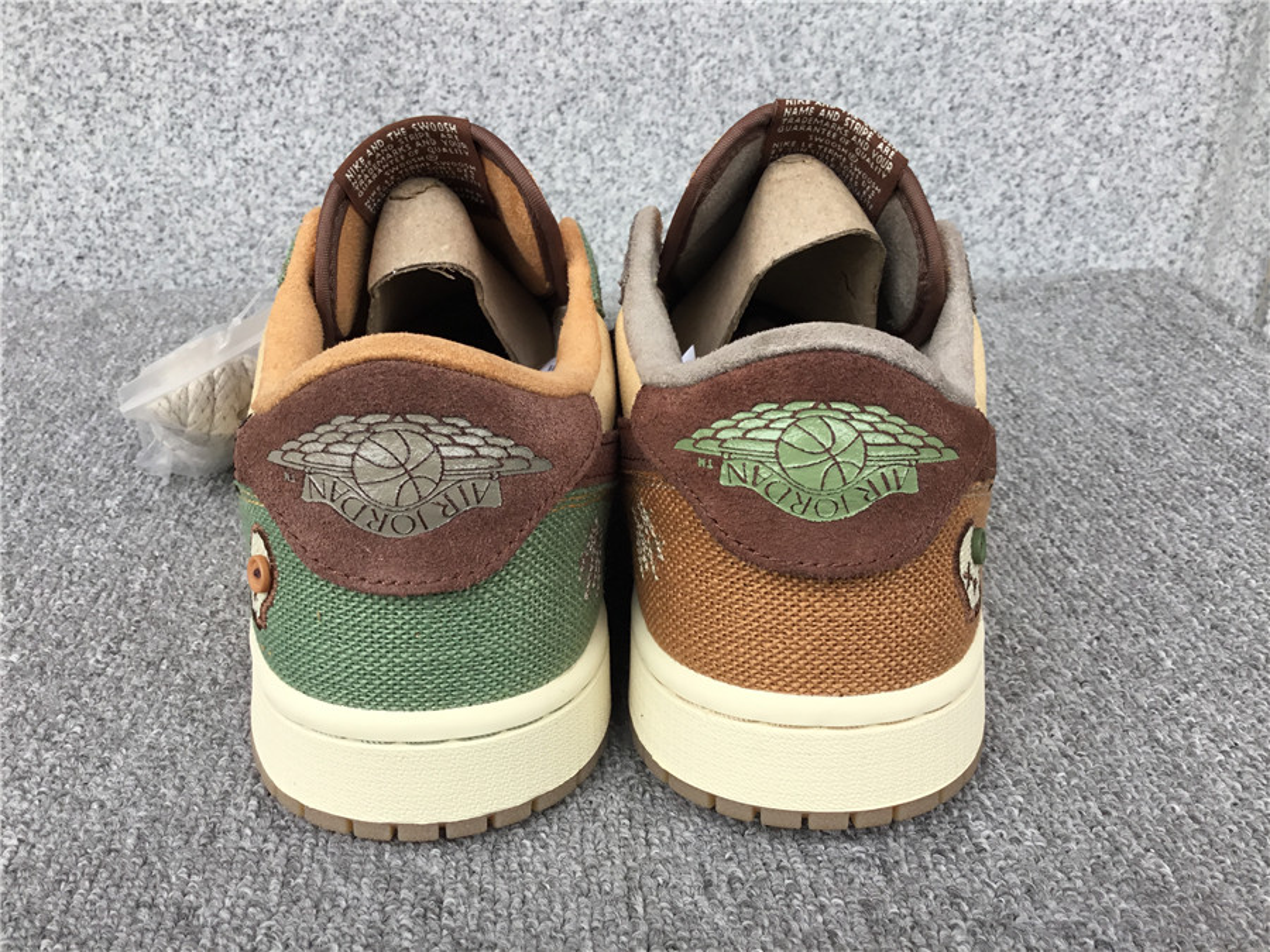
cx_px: 635
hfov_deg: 58.4
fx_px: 1137
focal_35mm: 31
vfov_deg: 45.4
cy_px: 476
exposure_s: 1/100
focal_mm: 3.3
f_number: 2.4
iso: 32
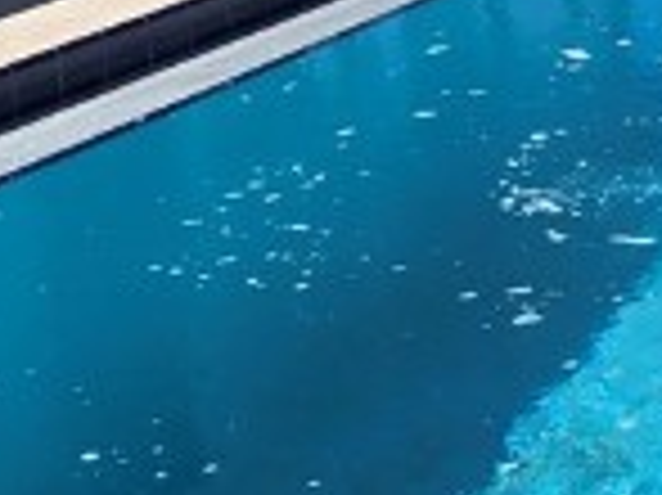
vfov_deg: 8.9
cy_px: -351
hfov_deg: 10.8
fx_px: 3057
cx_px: 1486
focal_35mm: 160
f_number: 1.8
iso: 25
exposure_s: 1/3229
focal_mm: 5.4
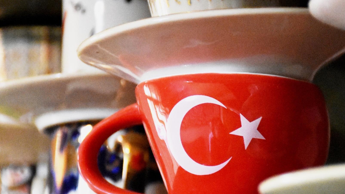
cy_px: 126
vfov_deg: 5.7
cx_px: 241
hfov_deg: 10.2
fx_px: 1939
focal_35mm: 212
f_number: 5
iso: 7200
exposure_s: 1/60
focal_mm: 75
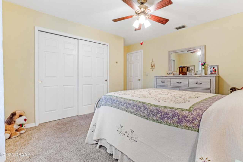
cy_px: 81
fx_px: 111
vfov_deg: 72.0
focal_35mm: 16
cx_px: 122
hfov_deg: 95.0
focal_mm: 11
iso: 200
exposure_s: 1/50
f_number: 9
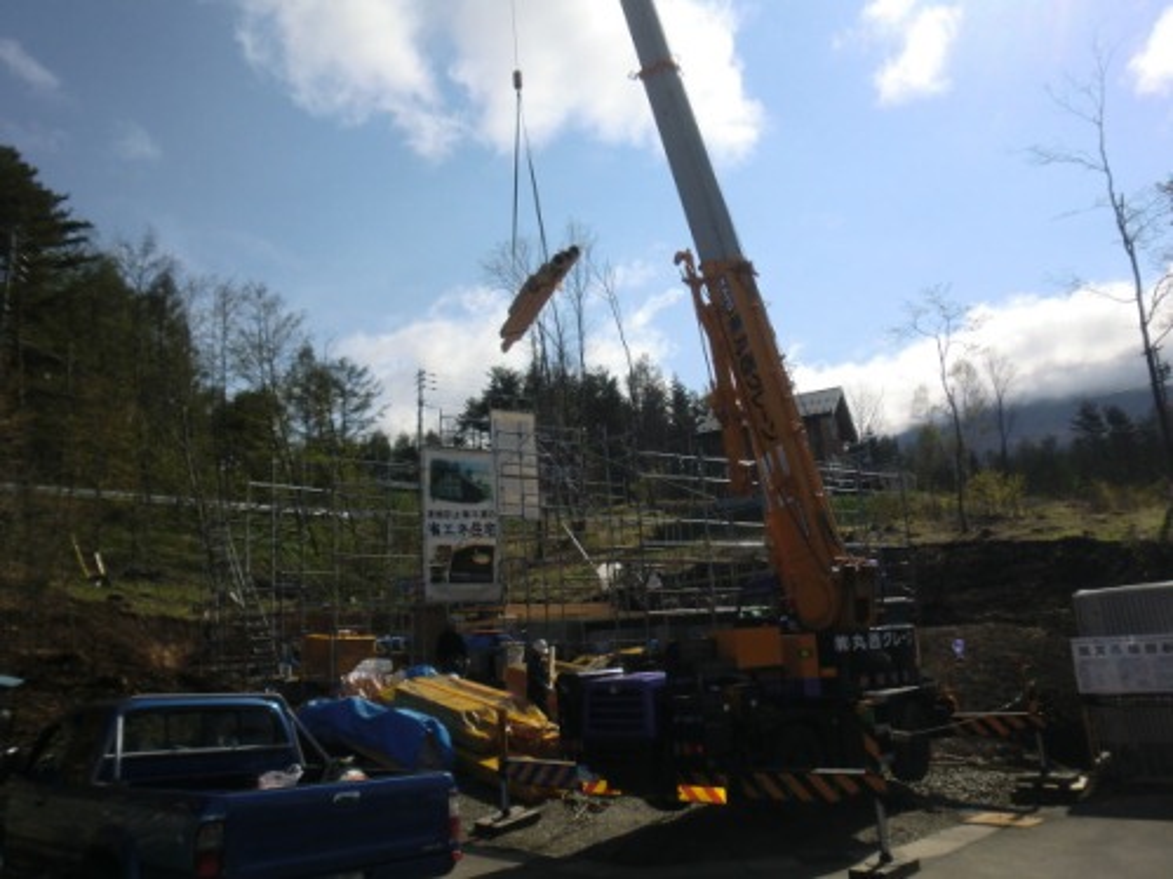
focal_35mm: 26
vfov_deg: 53.0
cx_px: 586
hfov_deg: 67.3
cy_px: 440
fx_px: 881
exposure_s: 1/400
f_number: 7.8
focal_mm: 4.65
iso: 64
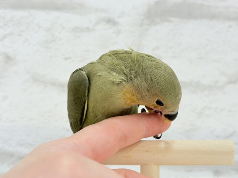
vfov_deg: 28.0
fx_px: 358
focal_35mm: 52
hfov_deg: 36.8
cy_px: 89
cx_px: 119
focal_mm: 5.96
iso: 50
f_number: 1.6
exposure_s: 1/50
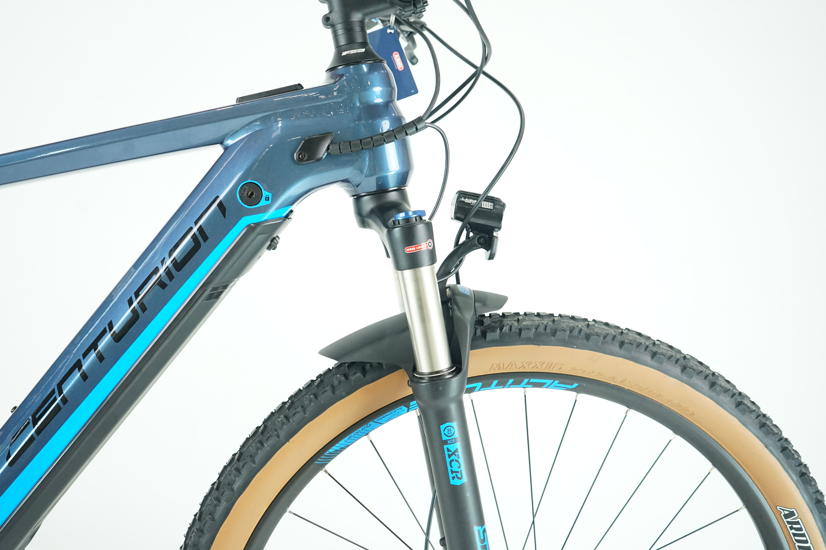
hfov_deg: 57.2
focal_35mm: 33
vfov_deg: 40.0
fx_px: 757
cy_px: 275
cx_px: 413
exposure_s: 1/200
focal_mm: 33
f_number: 5
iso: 3200
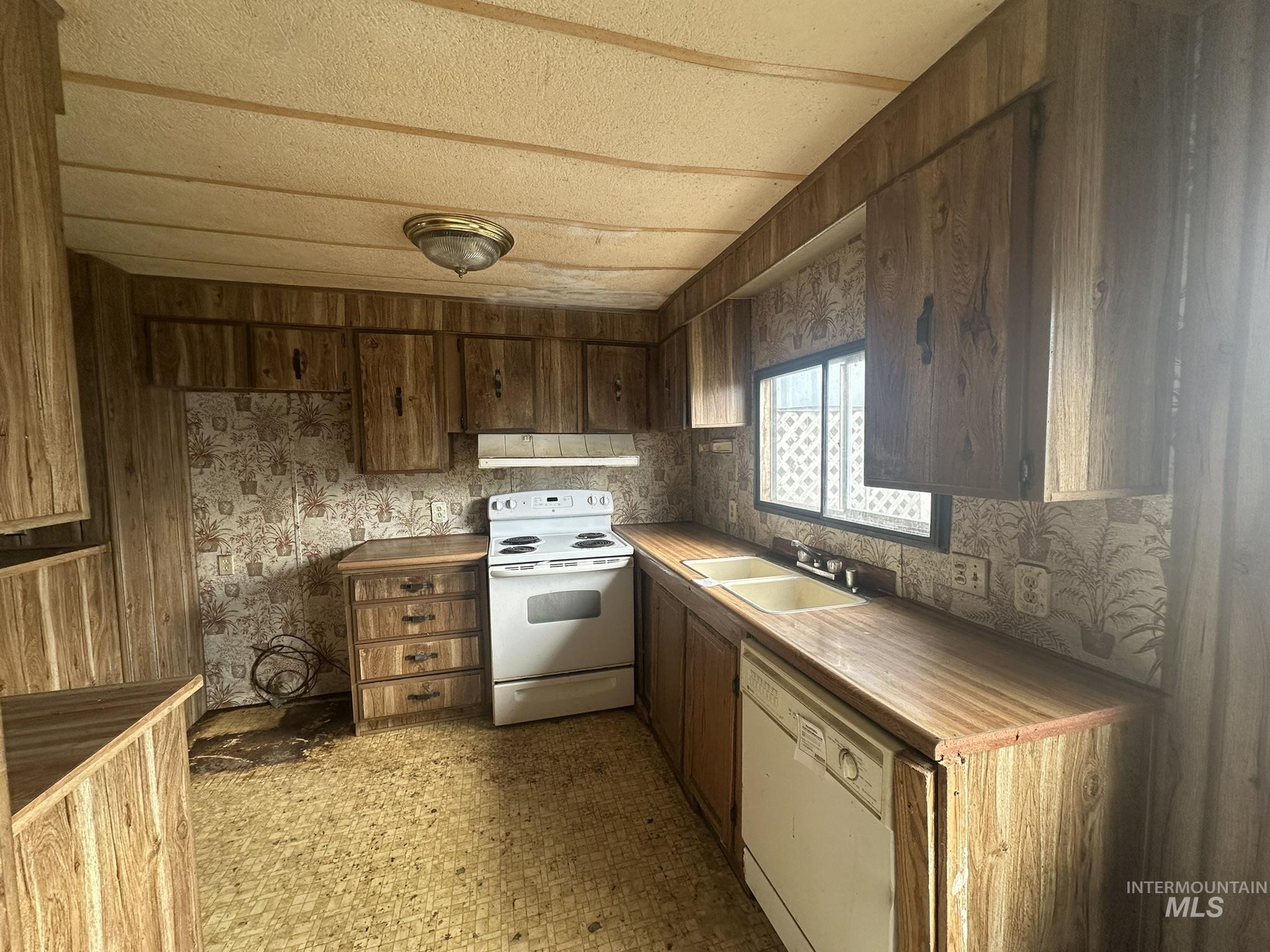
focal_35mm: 14
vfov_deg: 85.7
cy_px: 476
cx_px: 635
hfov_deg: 102.1
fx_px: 514
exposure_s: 1/99
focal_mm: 2.22
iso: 125
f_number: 2.2
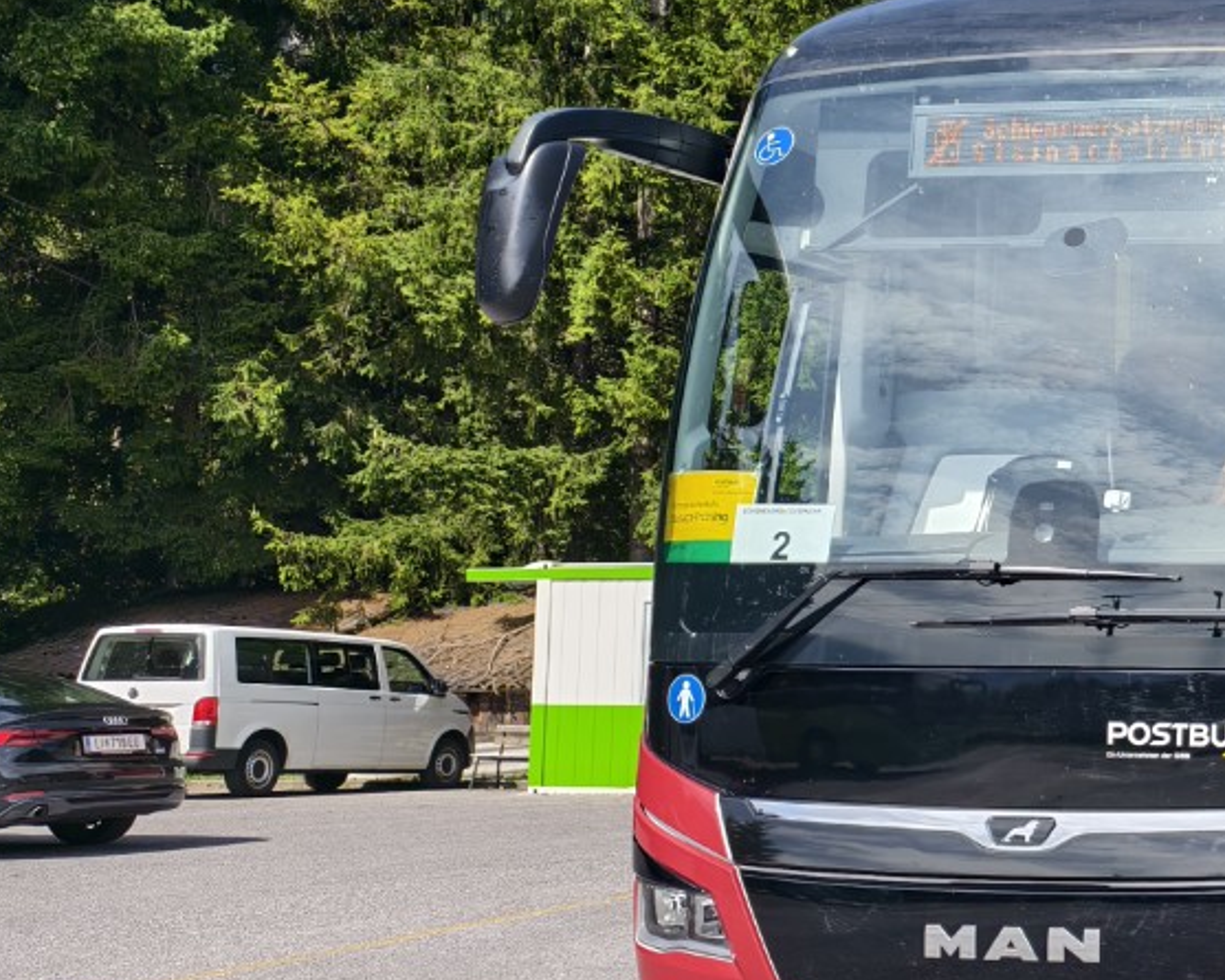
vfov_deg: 26.2
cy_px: 470
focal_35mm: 58
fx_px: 2104
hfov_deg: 27.9
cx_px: 1522
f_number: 1.57
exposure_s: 1/3534
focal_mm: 6.54
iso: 72
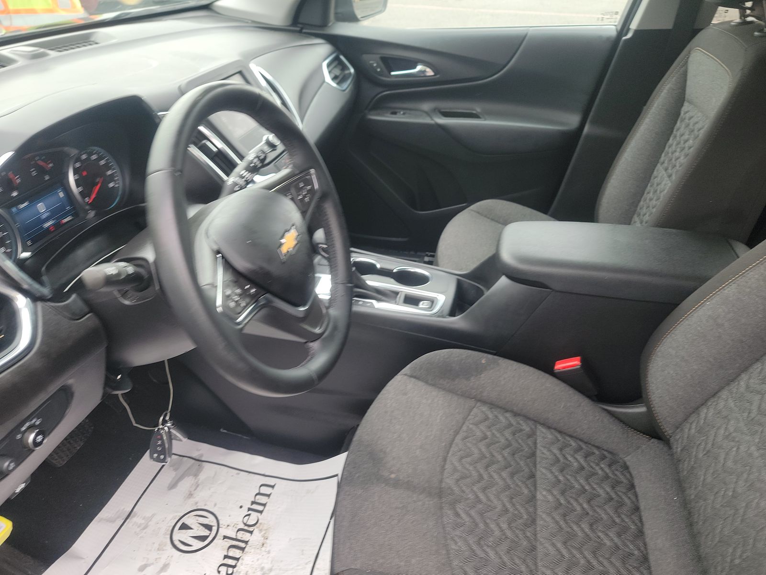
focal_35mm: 24
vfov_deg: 56.8
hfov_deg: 71.6
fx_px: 531
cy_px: 288
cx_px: 383
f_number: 1.8
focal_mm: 6.7
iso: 74
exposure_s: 1/59
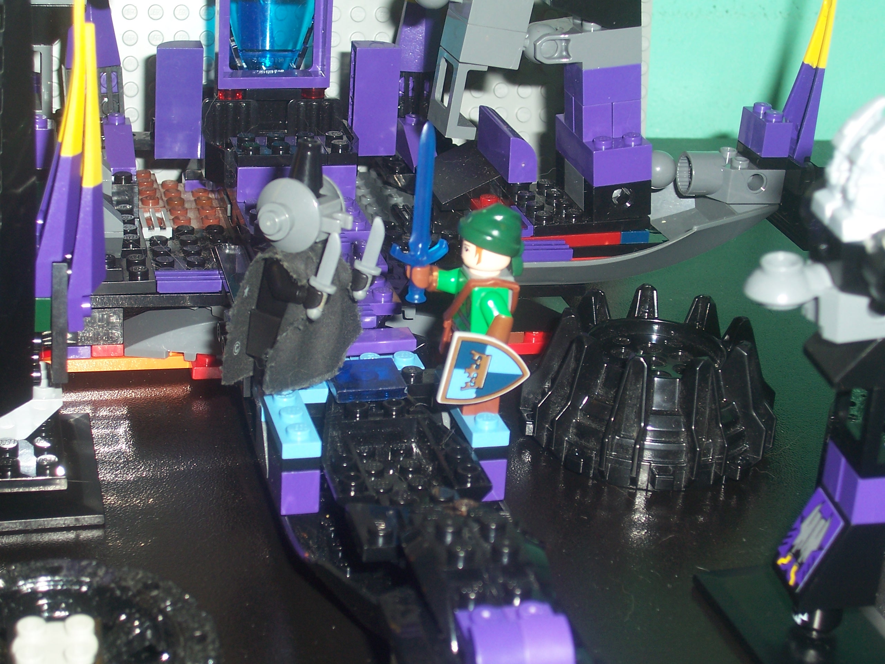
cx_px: 442
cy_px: 332
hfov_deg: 29.4
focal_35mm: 66
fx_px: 1687
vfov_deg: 22.3
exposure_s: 1/90
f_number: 4
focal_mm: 10.8
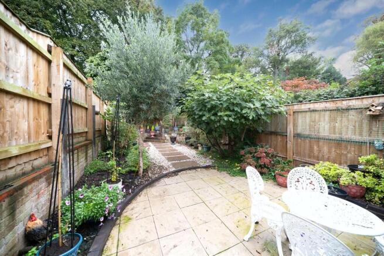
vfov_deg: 90.0
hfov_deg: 112.6
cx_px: 192
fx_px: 128
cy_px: 128
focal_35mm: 12
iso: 500
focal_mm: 12
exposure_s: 1/50
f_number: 5
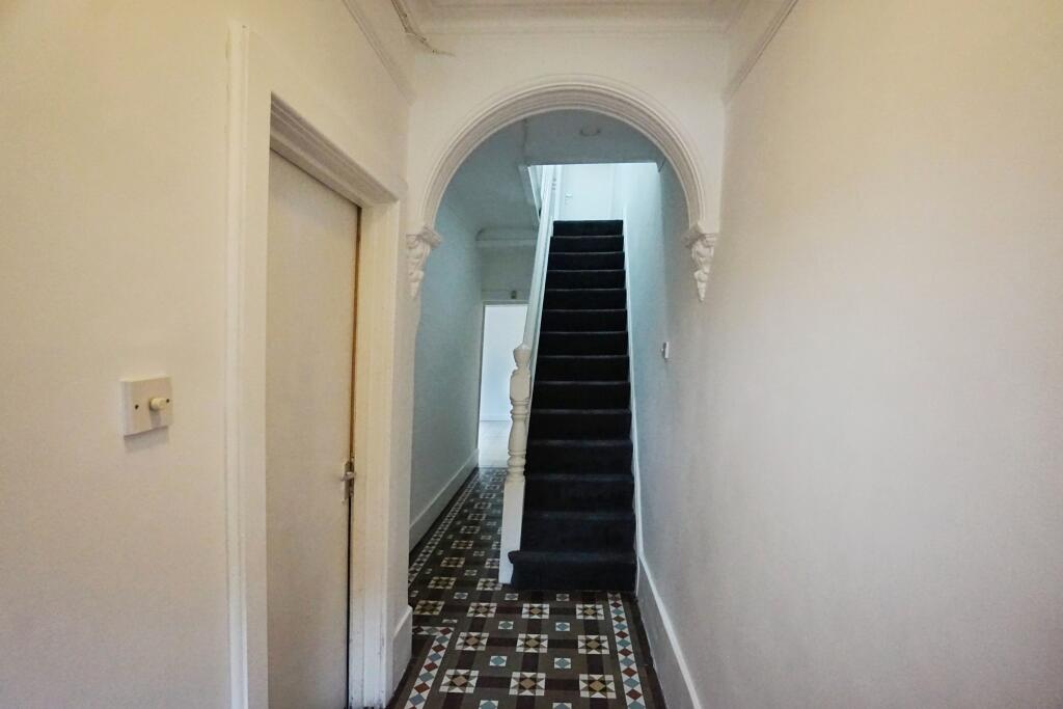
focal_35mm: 15
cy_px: 354
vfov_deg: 77.3
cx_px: 532
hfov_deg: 100.4
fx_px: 443
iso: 3200
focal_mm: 10
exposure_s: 1/125
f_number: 4
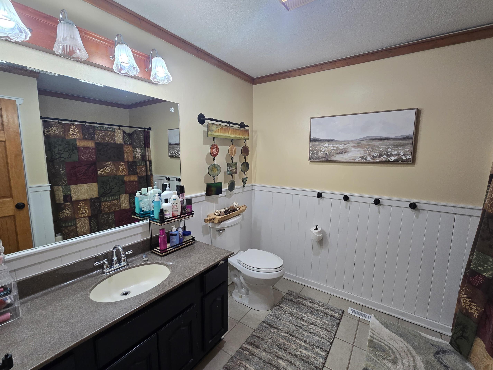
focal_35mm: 14
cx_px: 257
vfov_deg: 85.7
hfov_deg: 102.0
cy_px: 181
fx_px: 199
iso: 100
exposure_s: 1/60
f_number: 2.2
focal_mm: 2.2
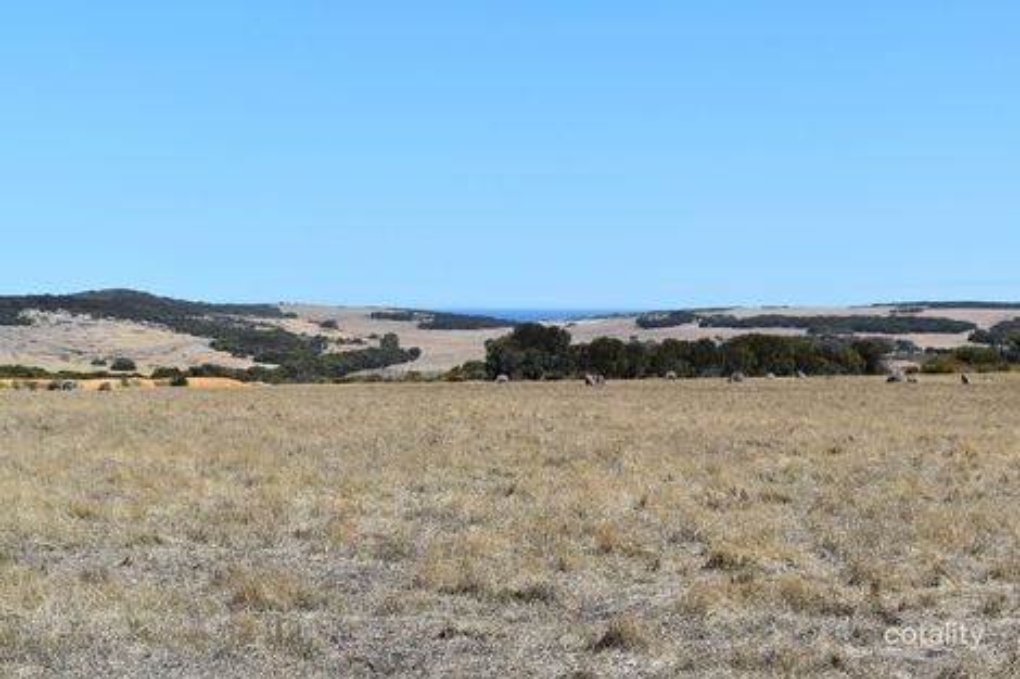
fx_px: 2337
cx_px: 510
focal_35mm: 82
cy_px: 340
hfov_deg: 24.6
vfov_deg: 16.5
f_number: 10
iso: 200
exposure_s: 1/400
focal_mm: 55
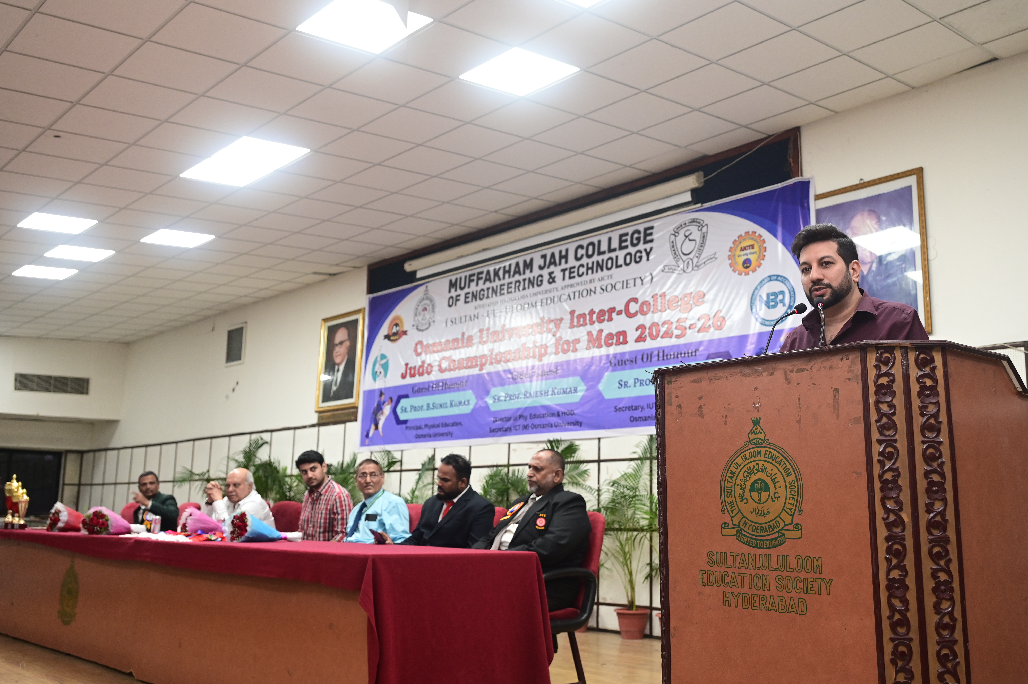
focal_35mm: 34
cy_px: 342
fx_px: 956
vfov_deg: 39.4
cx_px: 514
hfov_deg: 56.5
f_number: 4
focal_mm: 33.5
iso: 2000
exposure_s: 1/125
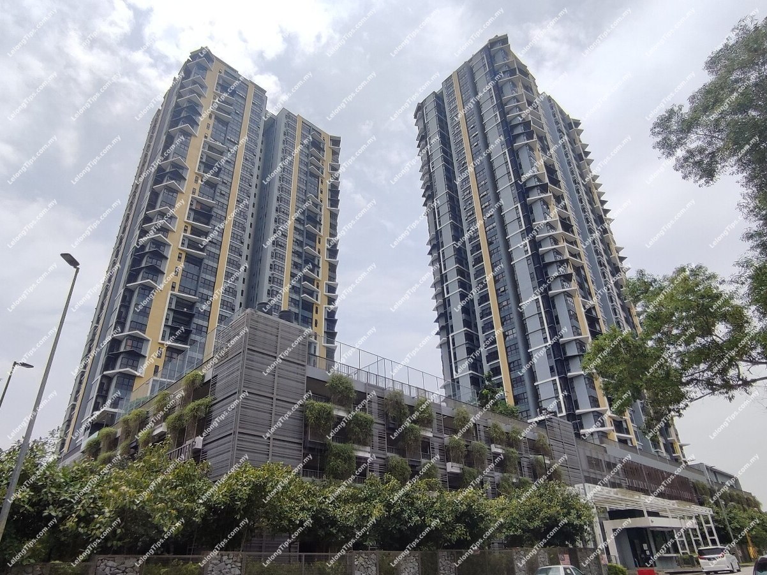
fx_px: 355
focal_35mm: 16
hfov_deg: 94.5
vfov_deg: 78.1
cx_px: 384
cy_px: 288
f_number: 2.2
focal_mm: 1.65
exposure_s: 1/2567
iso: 50
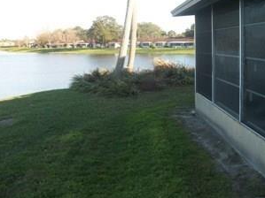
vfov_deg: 30.1
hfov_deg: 39.6
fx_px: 367
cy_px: 72
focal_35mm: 48
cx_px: 154
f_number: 2.9
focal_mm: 5.7
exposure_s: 1/320
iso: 80
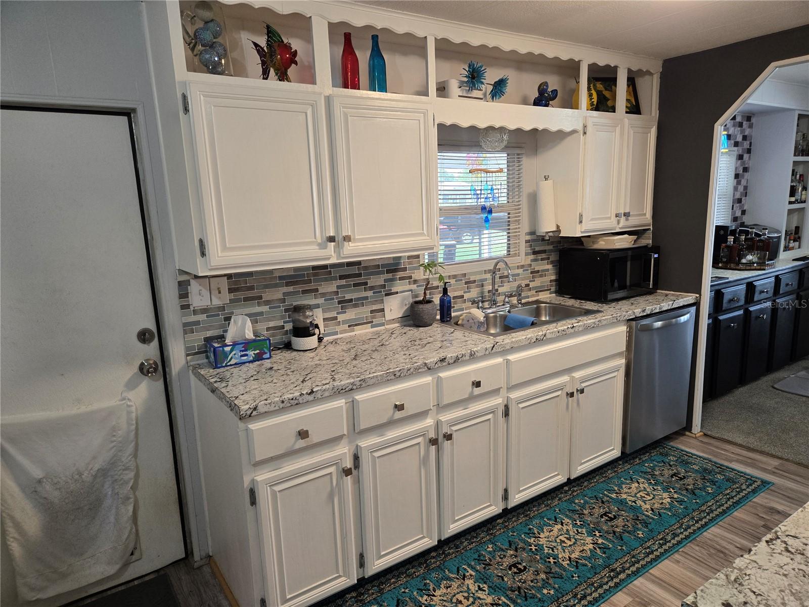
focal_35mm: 23
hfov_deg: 73.9
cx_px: 404
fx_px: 538
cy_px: 304
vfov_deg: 58.9
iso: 200
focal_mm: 5.4
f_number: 1.8
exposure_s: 1/120
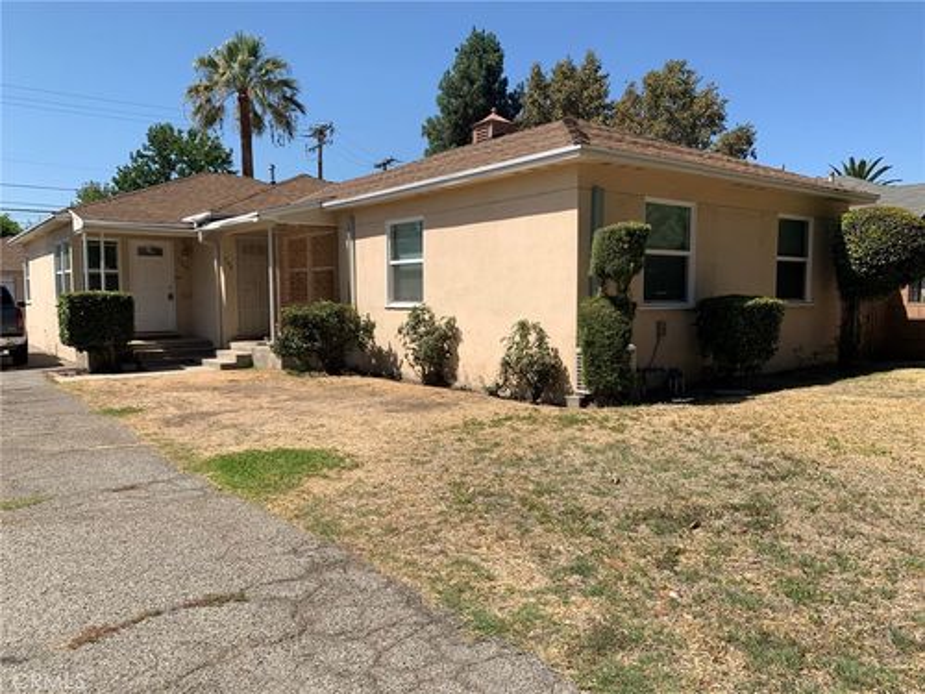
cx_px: 462
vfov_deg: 53.1
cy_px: 347
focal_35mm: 26
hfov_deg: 67.3
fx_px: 695
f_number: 1.8
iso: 25
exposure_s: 1/2421
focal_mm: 4.25
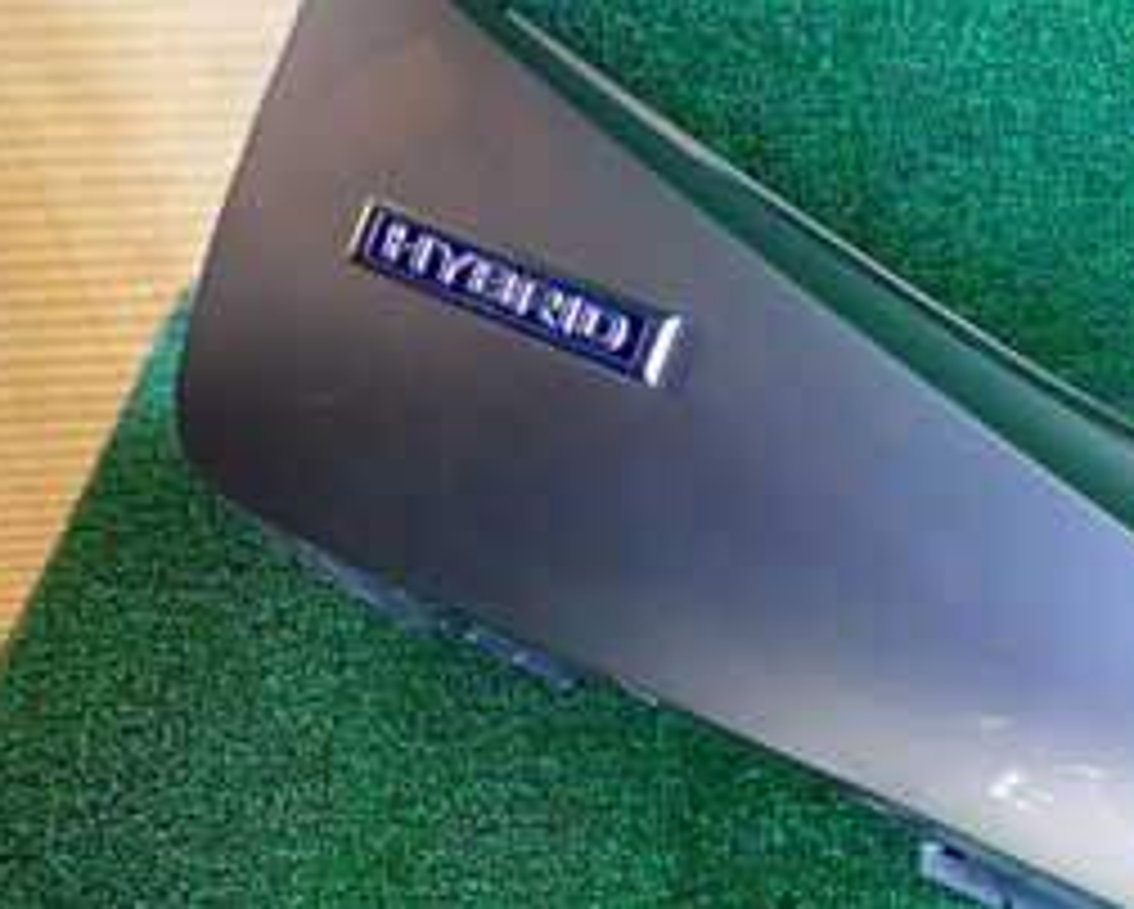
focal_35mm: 58
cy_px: 716
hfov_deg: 28.6
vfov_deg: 25.8
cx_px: 1323
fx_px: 1948
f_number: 2
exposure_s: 1/40
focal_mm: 4.5
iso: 200
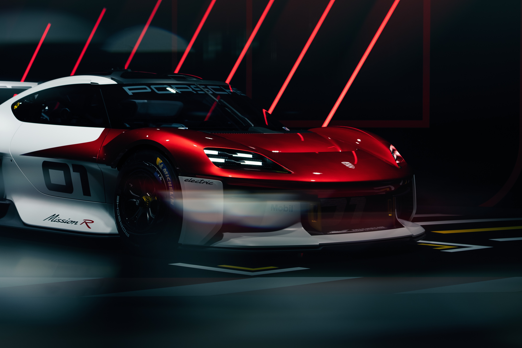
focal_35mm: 84
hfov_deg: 24.2
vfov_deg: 16.2
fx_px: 1218
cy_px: 120
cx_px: 225
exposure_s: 1/100
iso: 800
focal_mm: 50
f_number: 3.2
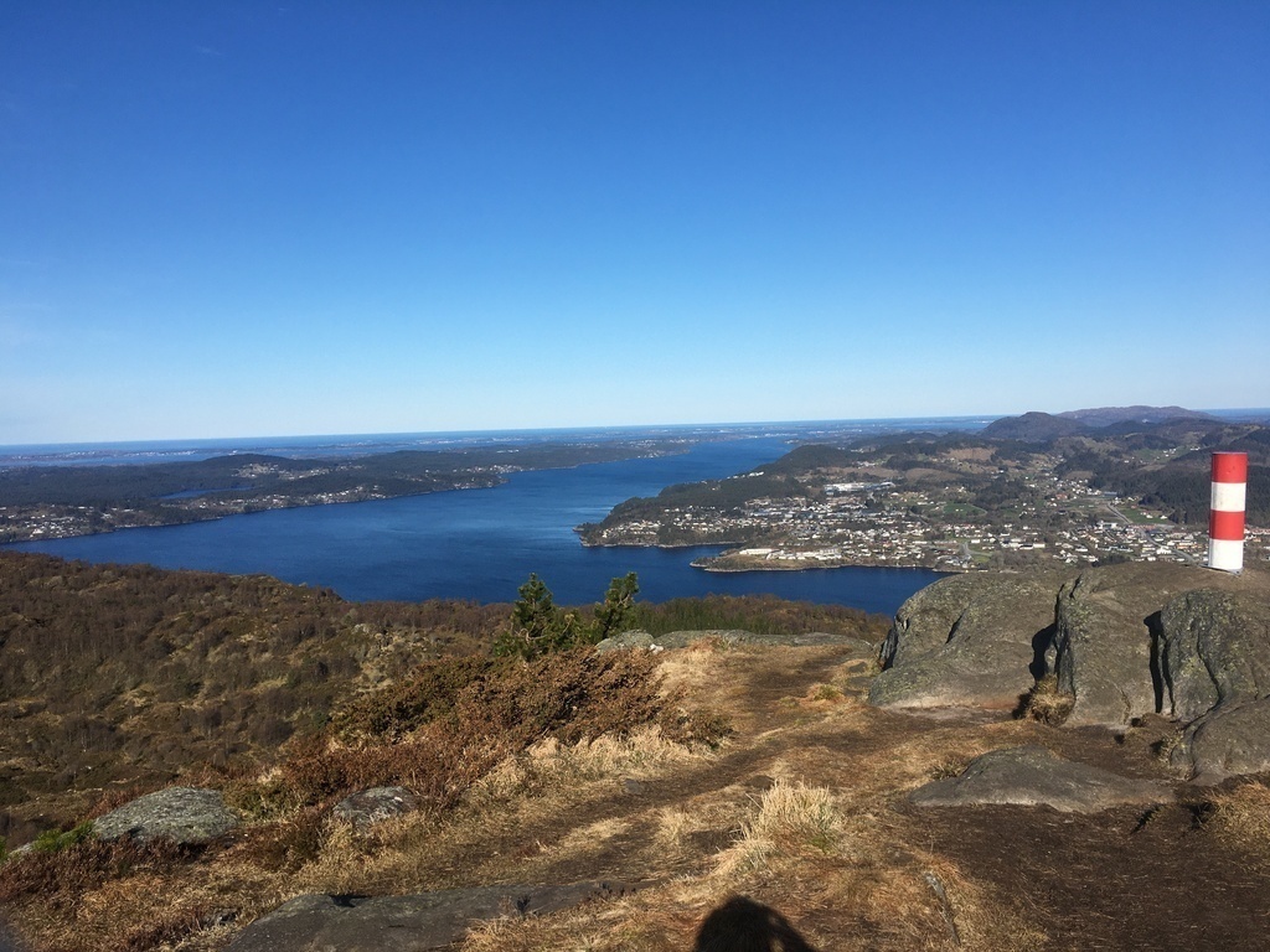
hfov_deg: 61.7
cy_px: 476
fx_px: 1064
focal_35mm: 29
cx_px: 635
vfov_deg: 48.2
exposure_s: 1/2262
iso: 25
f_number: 2.2
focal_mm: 4.15
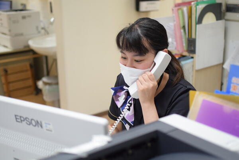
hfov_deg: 37.9
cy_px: 80
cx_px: 120
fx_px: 349
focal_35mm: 52
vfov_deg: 25.8
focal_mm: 35
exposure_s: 1/250
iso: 800
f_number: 1.8
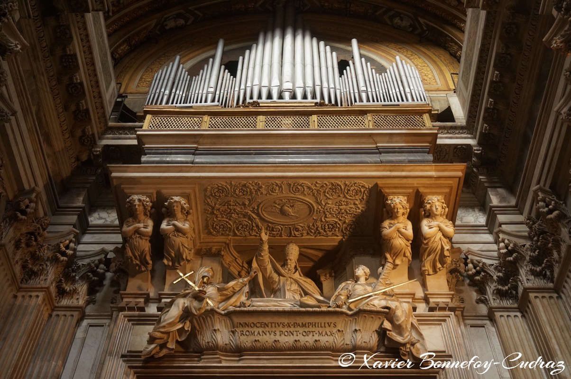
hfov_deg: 48.0
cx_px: 286
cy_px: 190
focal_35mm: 40
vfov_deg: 32.9
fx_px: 642
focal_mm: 27
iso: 800
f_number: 4.5
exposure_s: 1/40
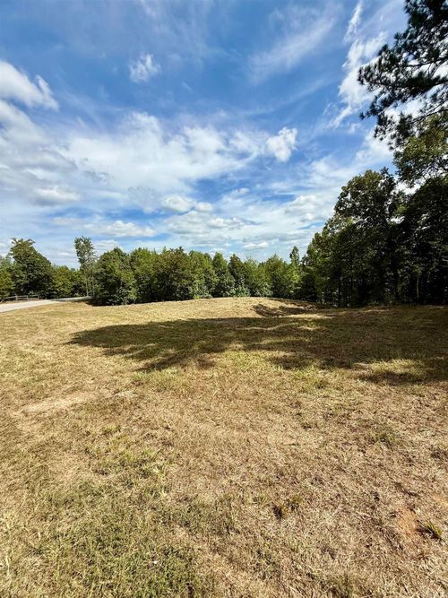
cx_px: 224
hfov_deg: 85.7
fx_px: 242
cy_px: 299
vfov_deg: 102.1
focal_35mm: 14
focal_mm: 2.22
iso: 50
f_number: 2.2
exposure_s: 1/2717
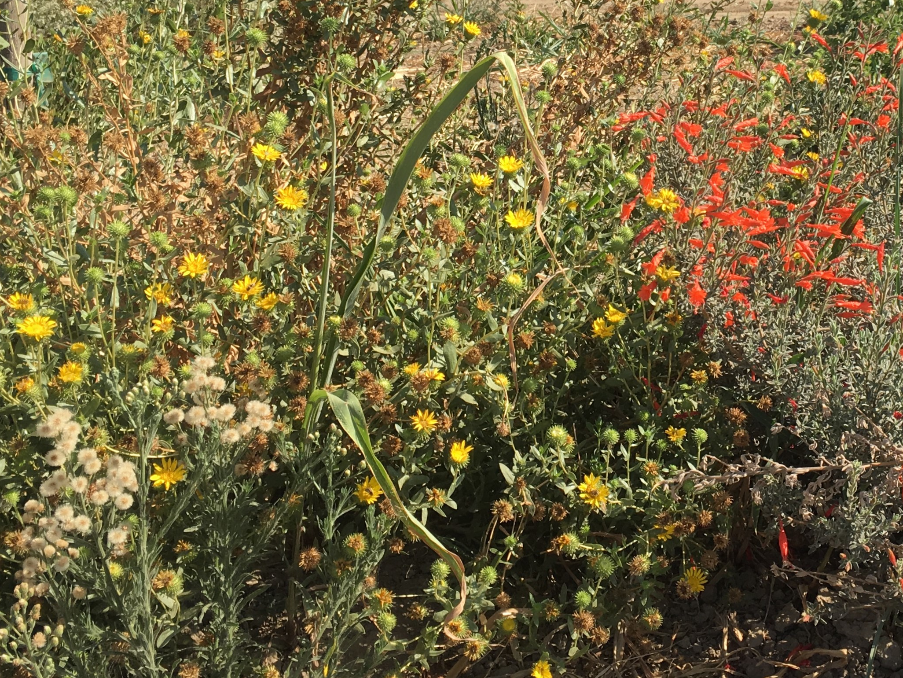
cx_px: 681
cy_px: 146
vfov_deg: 26.6
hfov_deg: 34.8
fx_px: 1409
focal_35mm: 54
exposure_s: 1/810
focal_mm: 4.15
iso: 25
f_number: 2.2
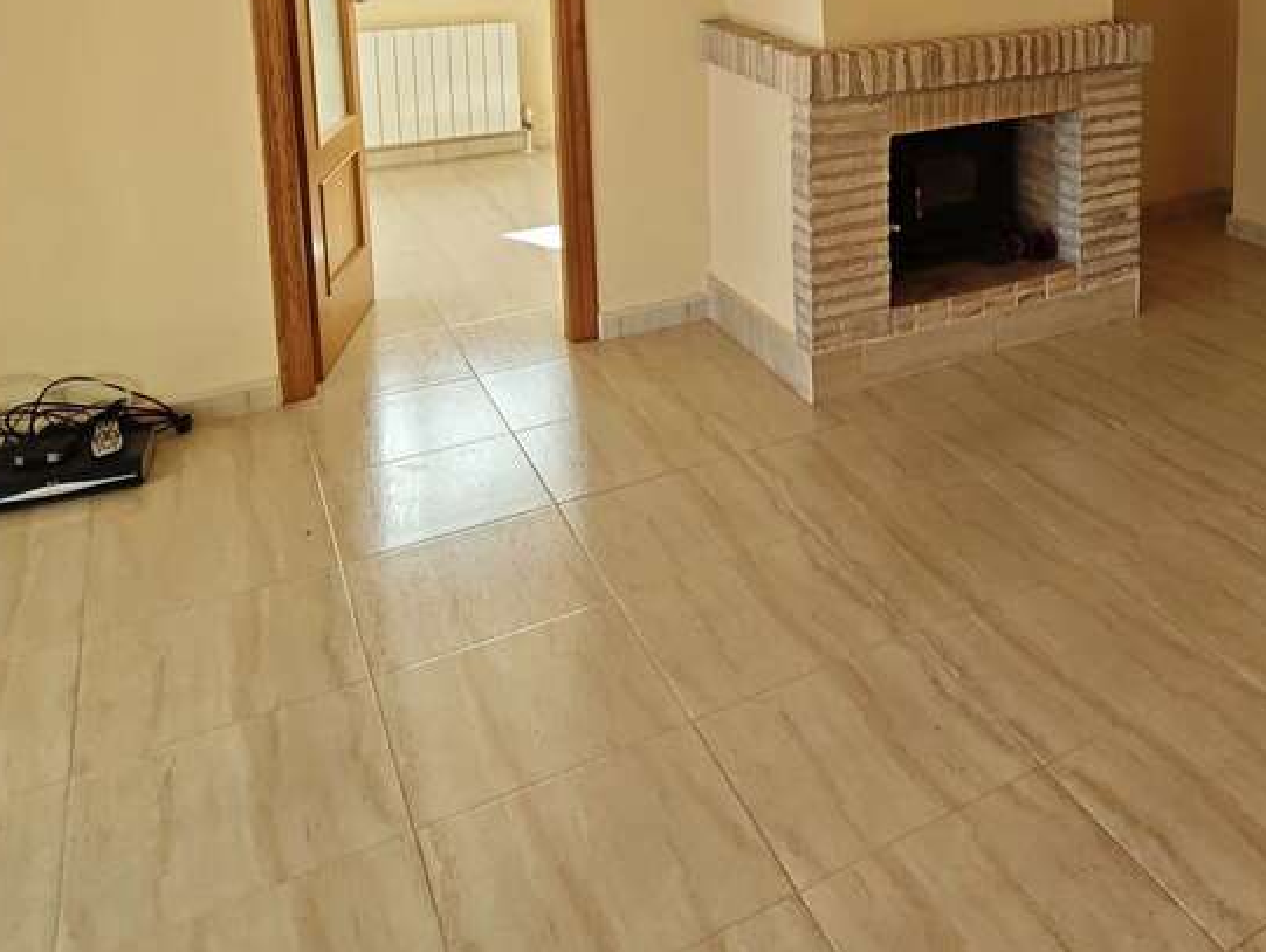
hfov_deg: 51.1
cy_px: 37
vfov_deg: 38.9
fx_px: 1208
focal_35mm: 33
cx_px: 1050
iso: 80
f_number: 2.2
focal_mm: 2.16
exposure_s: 1/100
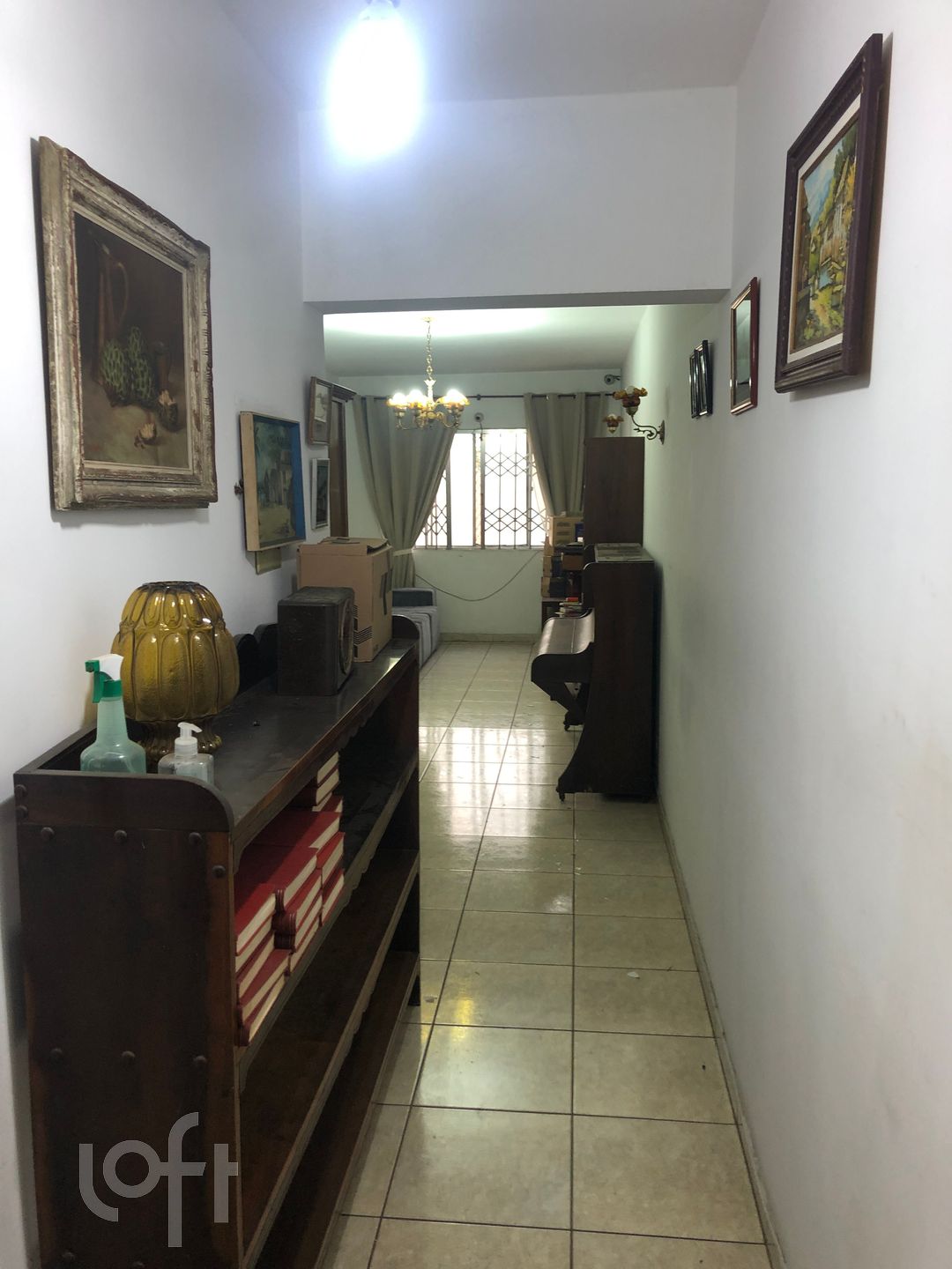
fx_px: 1027
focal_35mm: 28
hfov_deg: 49.7
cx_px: 476
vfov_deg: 63.4
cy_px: 634
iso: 32
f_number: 1.8
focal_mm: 4
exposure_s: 1/24
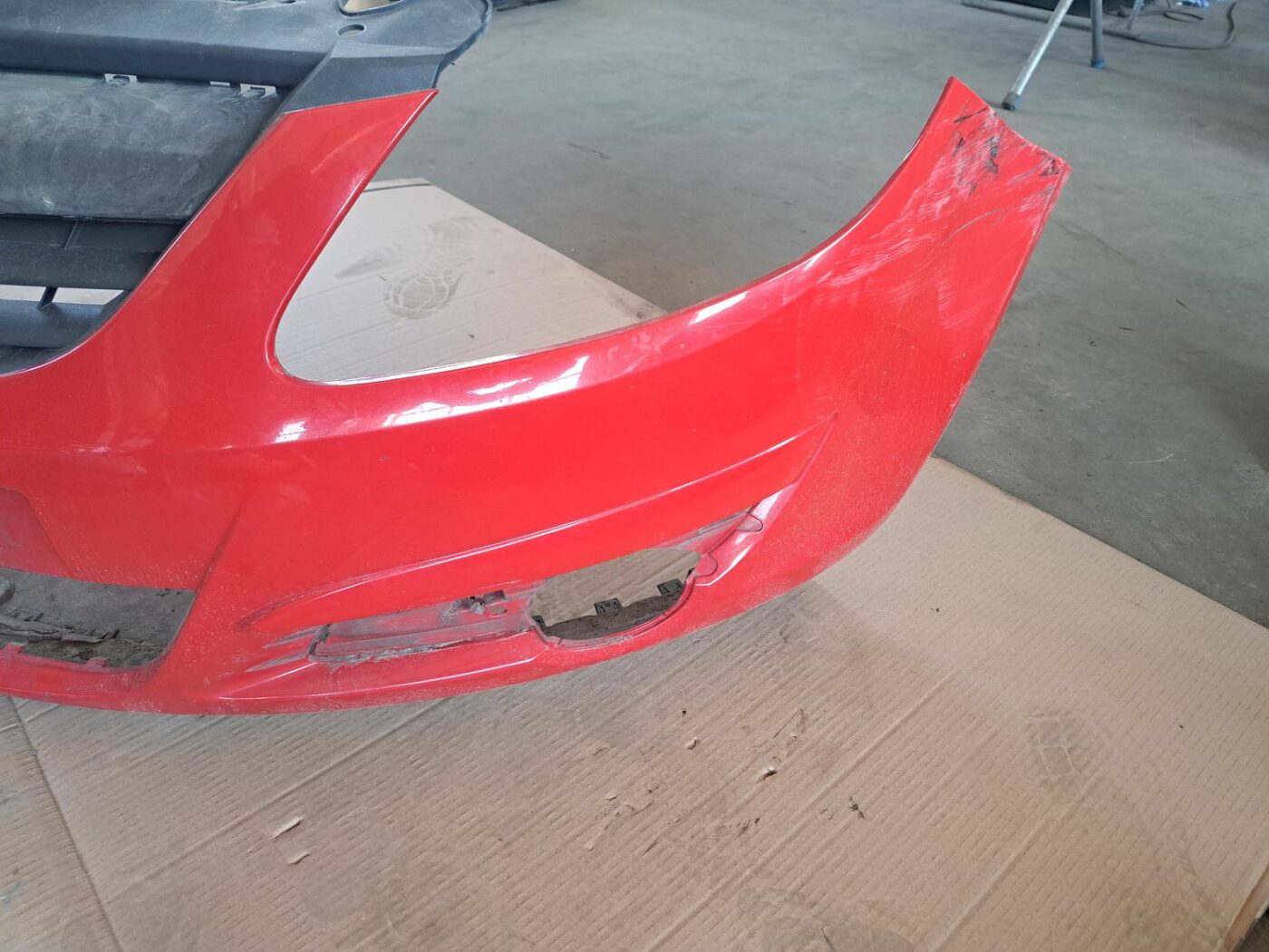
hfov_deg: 71.6
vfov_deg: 56.8
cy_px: 476
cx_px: 634
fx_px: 880
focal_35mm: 24
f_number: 1.8
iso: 250
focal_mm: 5.23
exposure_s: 1/50
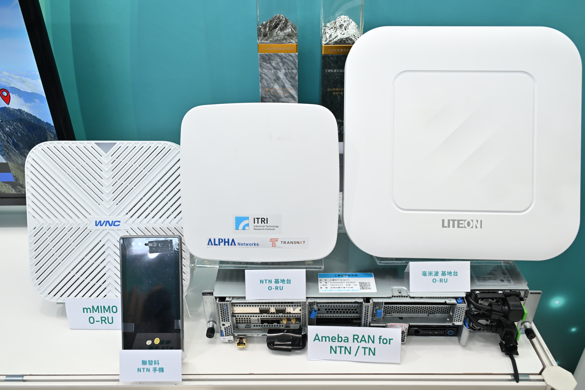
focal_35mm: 29
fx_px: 471
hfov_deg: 63.7
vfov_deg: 45.0
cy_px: 195
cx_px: 292
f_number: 4
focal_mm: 29
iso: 900
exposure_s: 1/200
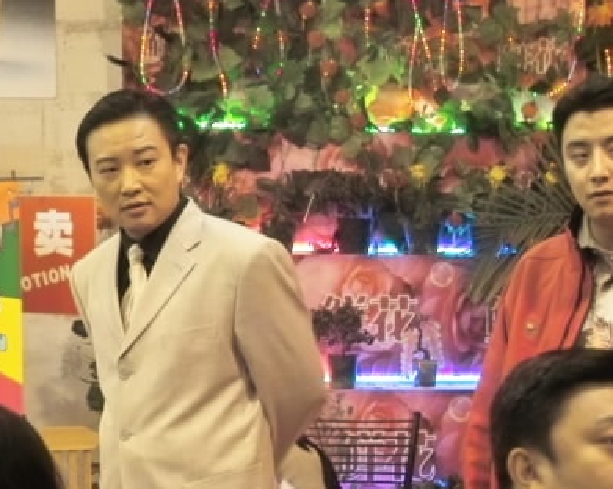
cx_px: 245
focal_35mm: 109
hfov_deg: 17.6
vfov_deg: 14.1
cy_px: 362
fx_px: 1976
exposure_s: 1/50
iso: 400
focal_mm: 37
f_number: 5.6
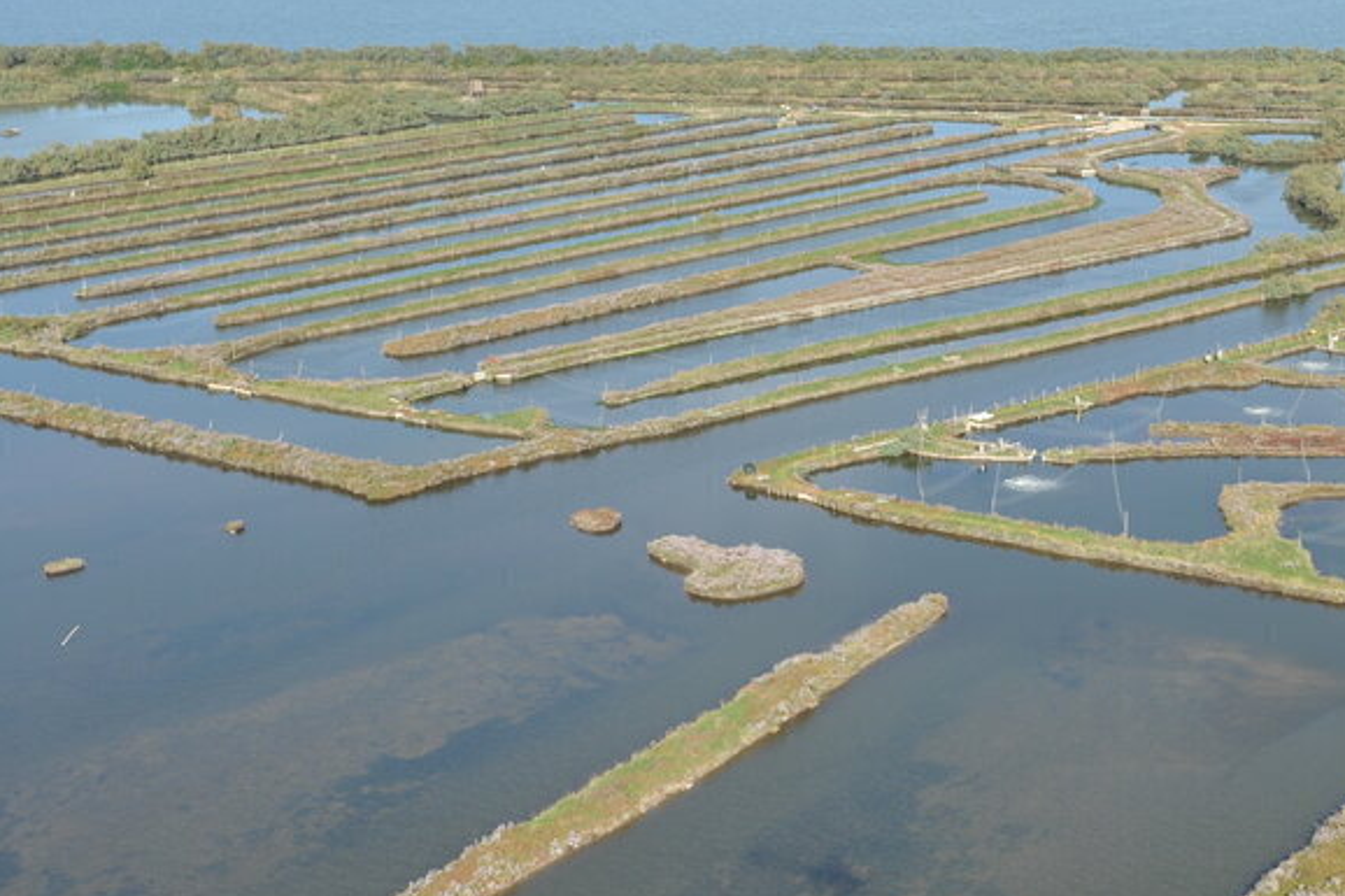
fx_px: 2166
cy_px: 475
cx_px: 1180
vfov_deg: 23.4
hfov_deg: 32.9
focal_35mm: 58
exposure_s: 1/2000
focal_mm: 31
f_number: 4
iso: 500
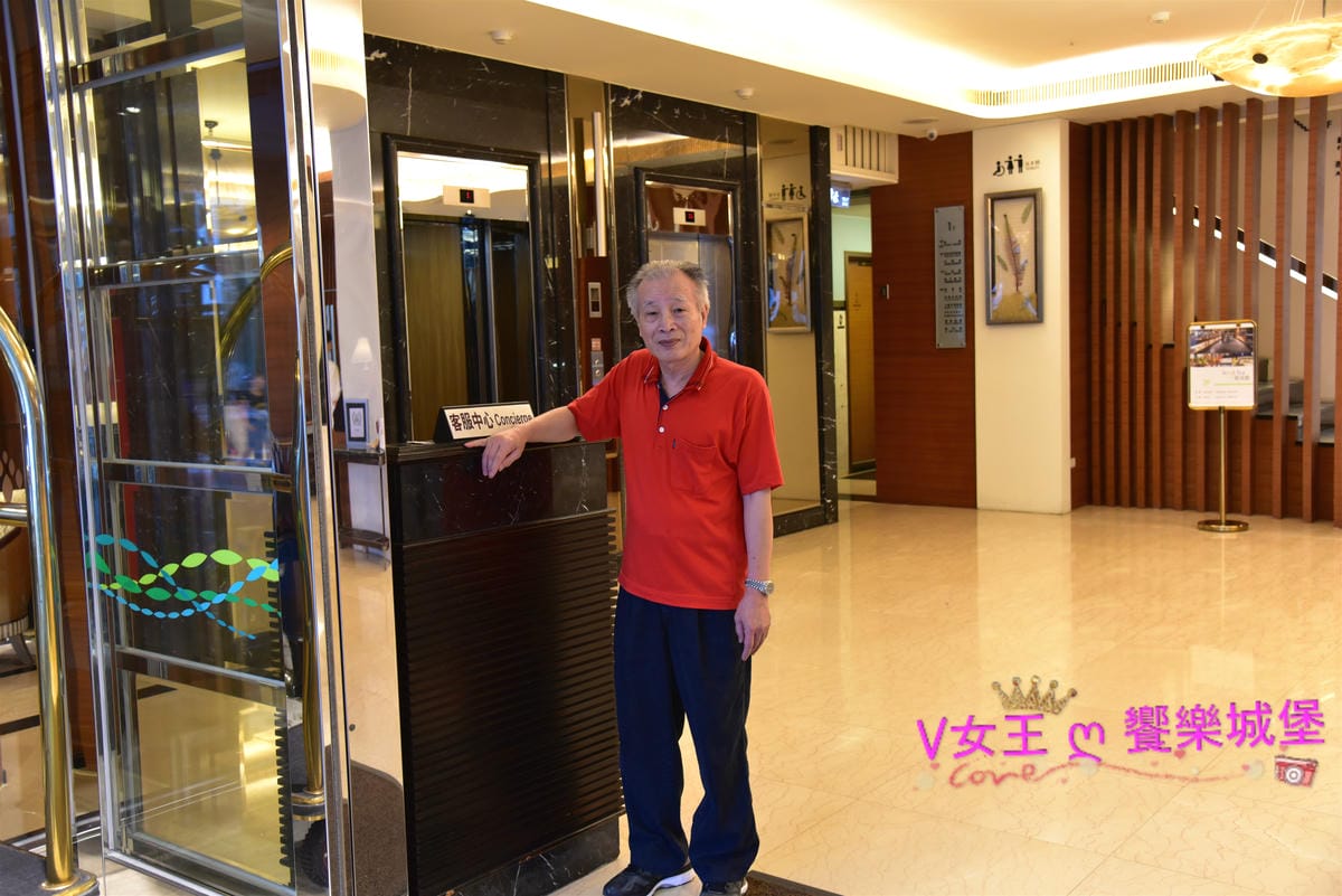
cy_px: 448
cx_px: 671
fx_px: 1305
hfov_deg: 54.4
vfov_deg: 37.9
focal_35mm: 35
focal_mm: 35
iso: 1600
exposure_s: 1/15
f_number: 4.5
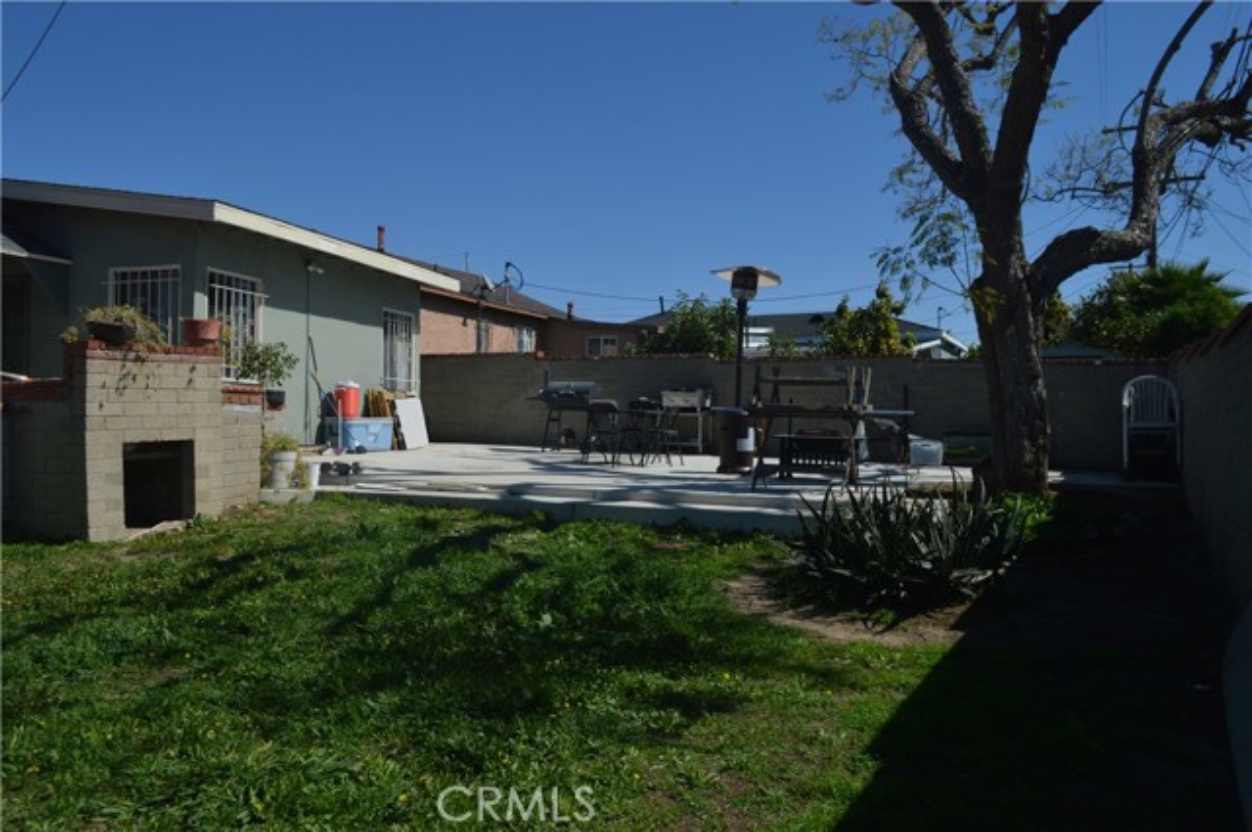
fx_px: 938
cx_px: 626
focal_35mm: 27
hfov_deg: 67.4
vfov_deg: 47.8
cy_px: 416
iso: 100
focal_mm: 18
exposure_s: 1/320
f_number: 11
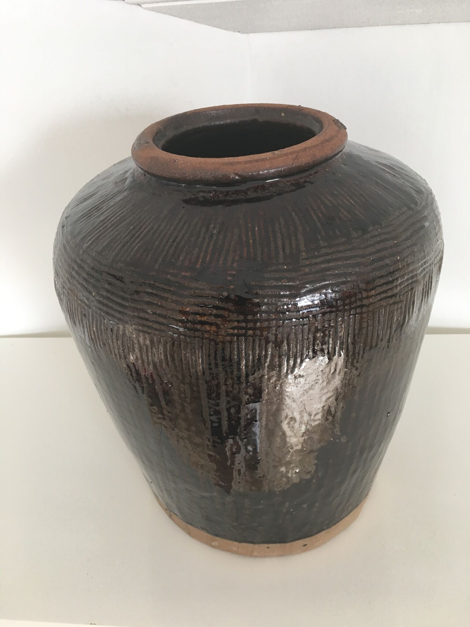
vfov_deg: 61.7
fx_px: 525
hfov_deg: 48.2
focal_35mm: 29
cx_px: 235
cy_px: 314
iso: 64
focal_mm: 4.15
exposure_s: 1/33
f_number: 2.2
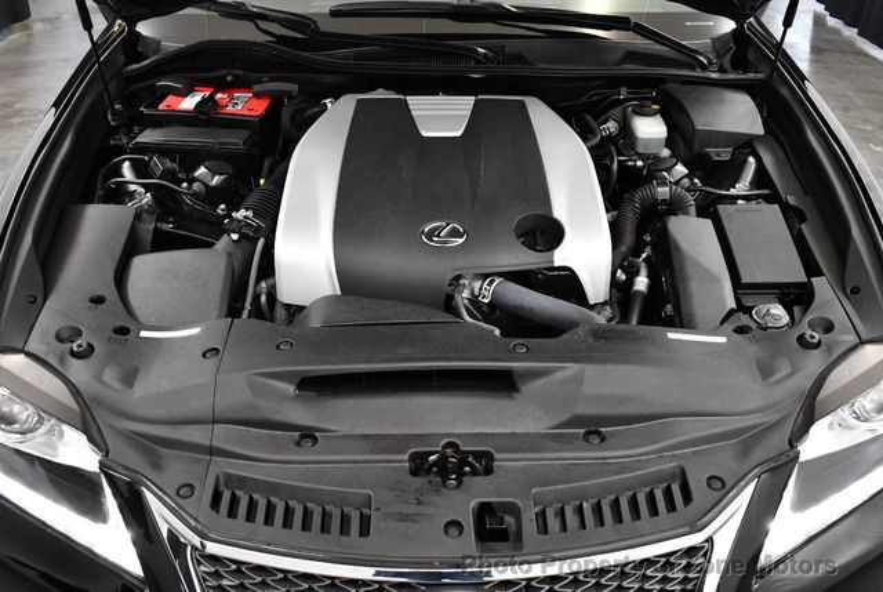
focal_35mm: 36
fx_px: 884
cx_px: 442
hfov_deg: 53.1
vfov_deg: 37.0
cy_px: 296
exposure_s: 1/125
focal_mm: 18
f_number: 3.5
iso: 1600
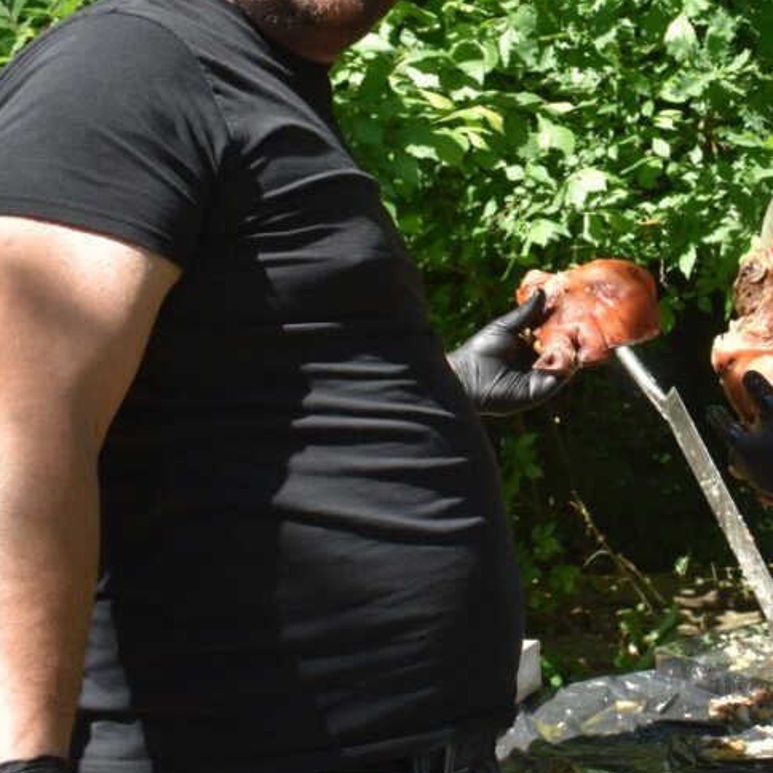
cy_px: 201
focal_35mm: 73
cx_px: 797
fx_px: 1844
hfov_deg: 22.6
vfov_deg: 23.5
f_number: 7.1
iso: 200
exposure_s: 1/250
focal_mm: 22
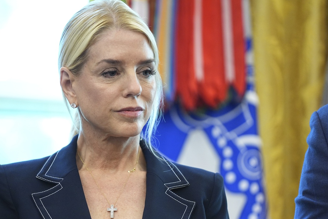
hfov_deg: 7.9
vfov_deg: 5.3
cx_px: 141
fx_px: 2378
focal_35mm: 261
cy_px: 127
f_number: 2.8
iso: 2500
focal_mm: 200
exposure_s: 1/160
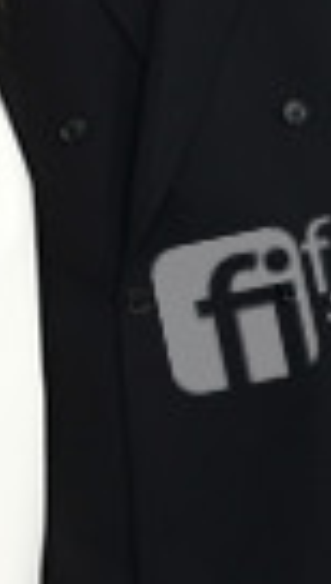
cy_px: 77
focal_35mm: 357
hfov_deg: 3.4
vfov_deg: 6.0
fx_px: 5543
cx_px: -17
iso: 640
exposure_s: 1/400
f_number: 3.2
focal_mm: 116
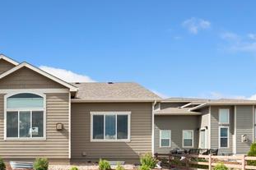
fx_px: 249
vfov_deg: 36.3
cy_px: 140
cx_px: 40
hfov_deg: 50.1
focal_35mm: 35
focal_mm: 17
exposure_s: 1/2000
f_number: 6.3
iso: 1000
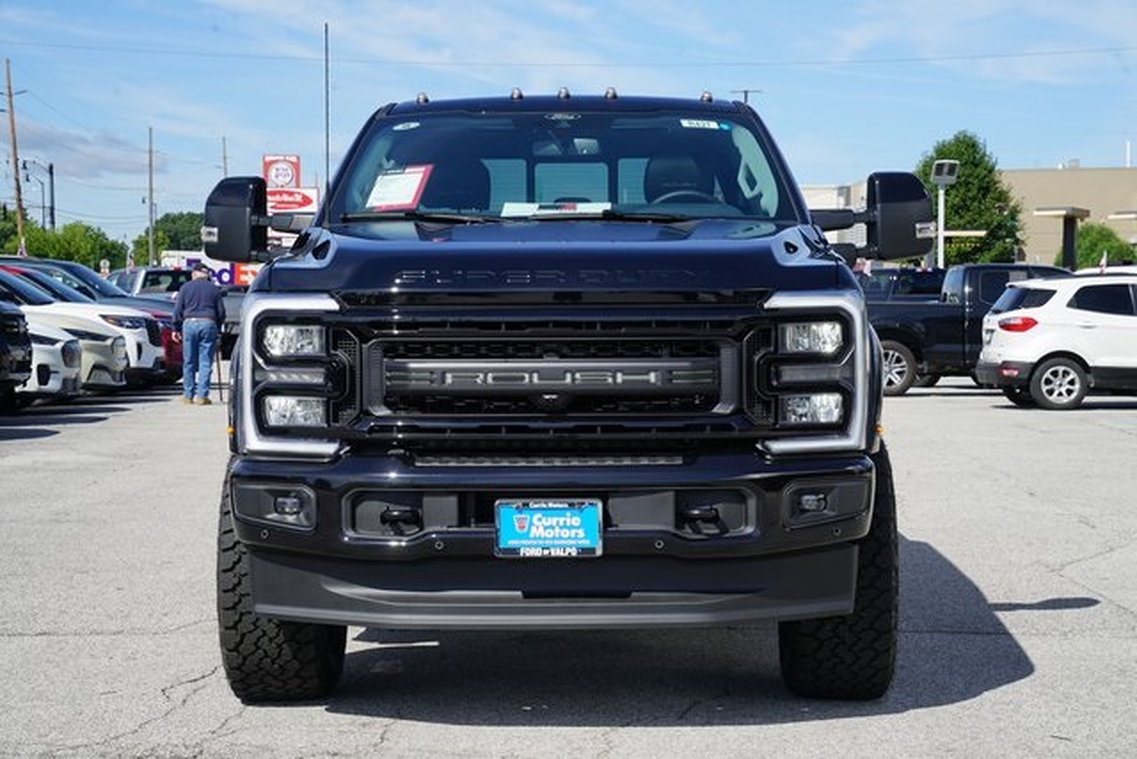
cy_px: 380
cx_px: 568
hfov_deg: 27.7
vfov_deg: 18.7
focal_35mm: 73
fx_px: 2306
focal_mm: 73
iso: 100
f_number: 13
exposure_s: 1/100
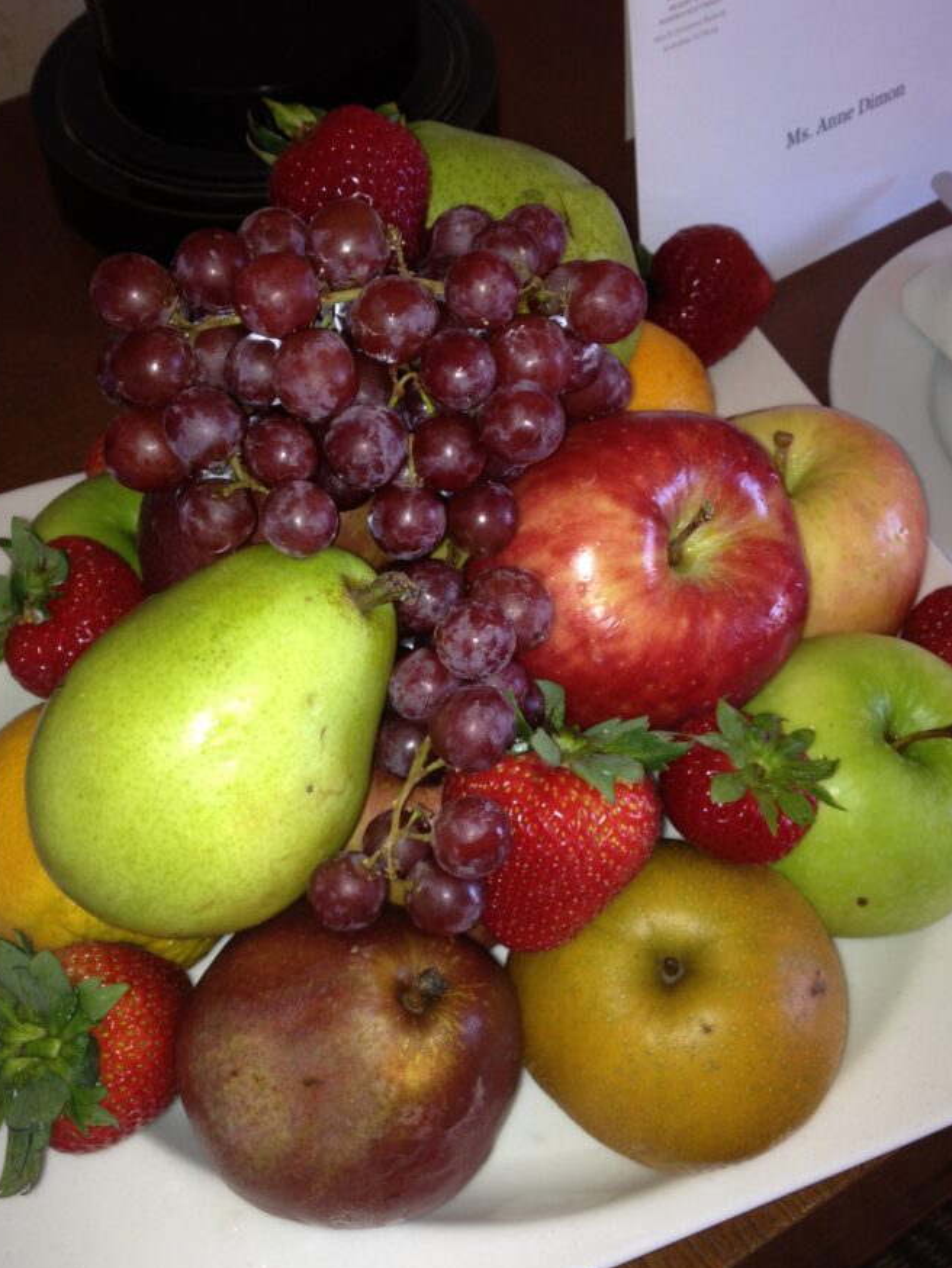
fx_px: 1503
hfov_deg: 35.2
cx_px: 467
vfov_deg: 45.7
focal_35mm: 41
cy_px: 696
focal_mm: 4.28
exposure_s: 1/24
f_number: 2.4
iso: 64
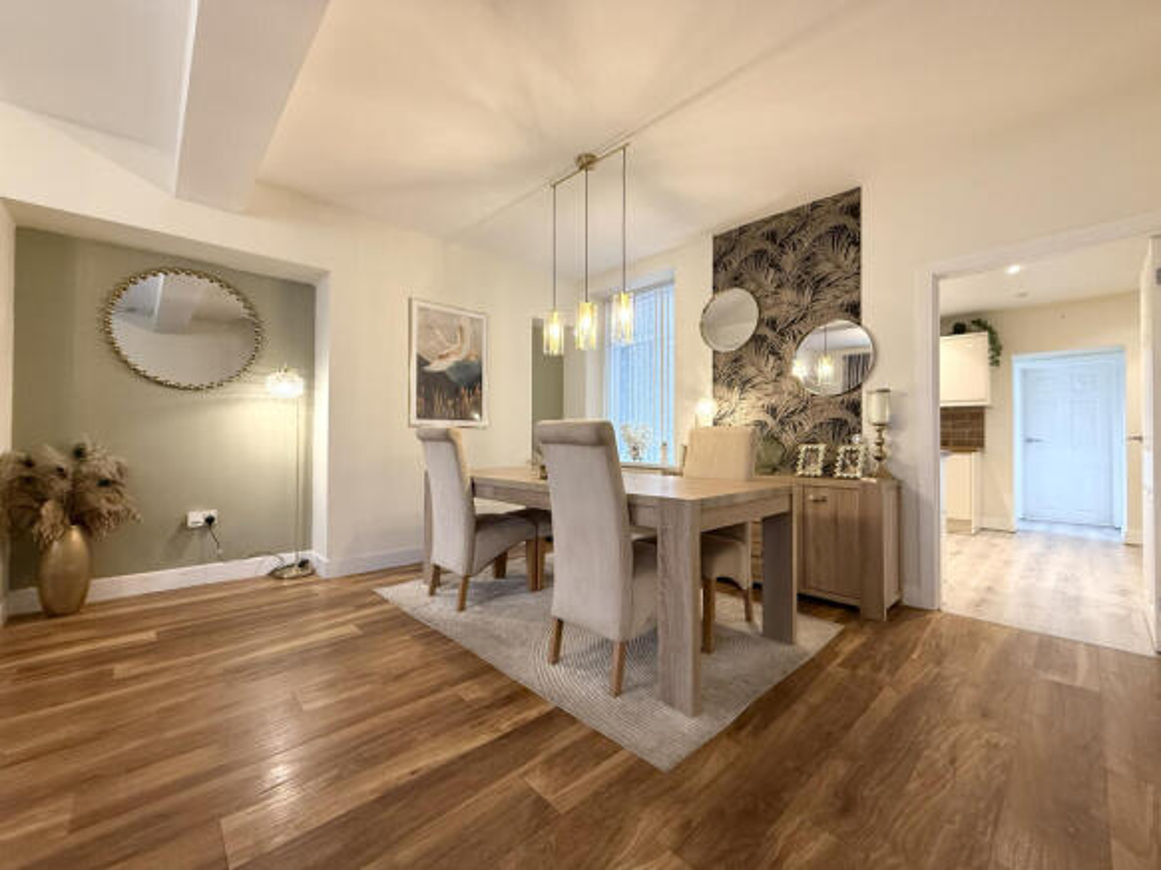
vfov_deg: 85.7
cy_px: 435
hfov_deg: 102.1
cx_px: 580
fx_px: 469
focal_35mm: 14
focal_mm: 2.22
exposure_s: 1/100
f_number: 2.2
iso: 250
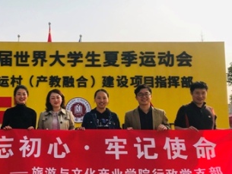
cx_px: 52
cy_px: 103
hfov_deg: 37.7
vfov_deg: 29.6
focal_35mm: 49
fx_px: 329
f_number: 1.8
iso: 20
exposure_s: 1/2907
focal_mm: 3.99
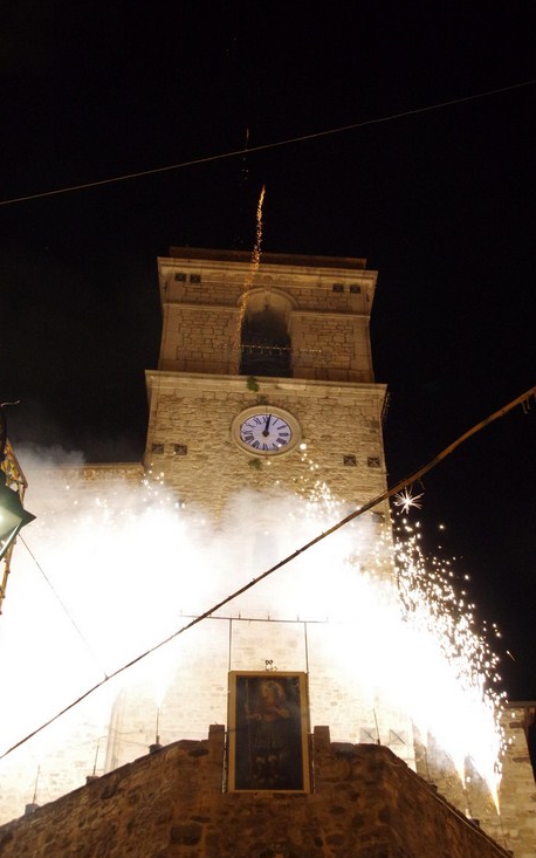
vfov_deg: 41.8
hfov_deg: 26.9
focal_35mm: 48
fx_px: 1122
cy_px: 432
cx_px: 260
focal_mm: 31
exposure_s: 1/60
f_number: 6.3
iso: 3200
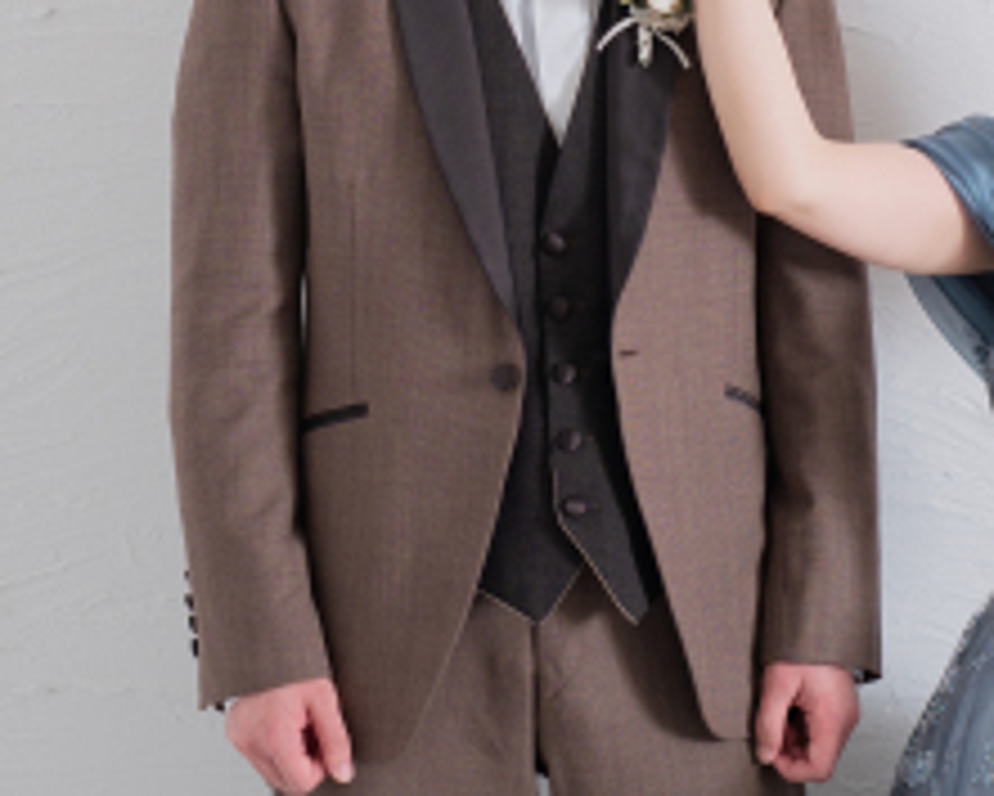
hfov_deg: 11.3
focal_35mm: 170
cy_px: -67
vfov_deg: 9.0
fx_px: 5003
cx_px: 702
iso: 125
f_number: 3.2
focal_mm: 50
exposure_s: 1/160
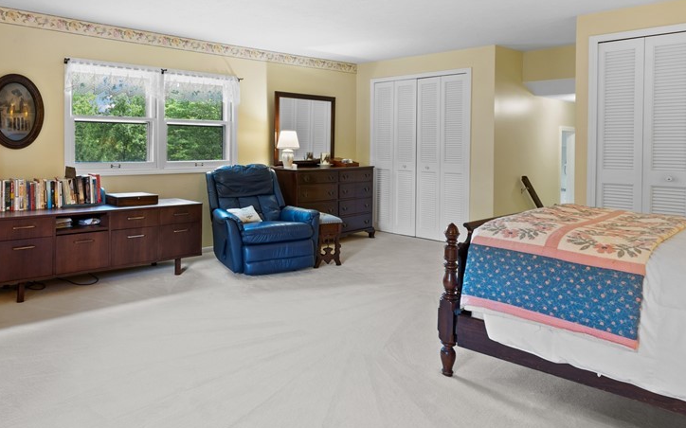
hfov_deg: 67.7
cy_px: 153
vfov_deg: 47.0
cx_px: 208
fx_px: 486
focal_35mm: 26
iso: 250
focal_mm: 17
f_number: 9
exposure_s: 2
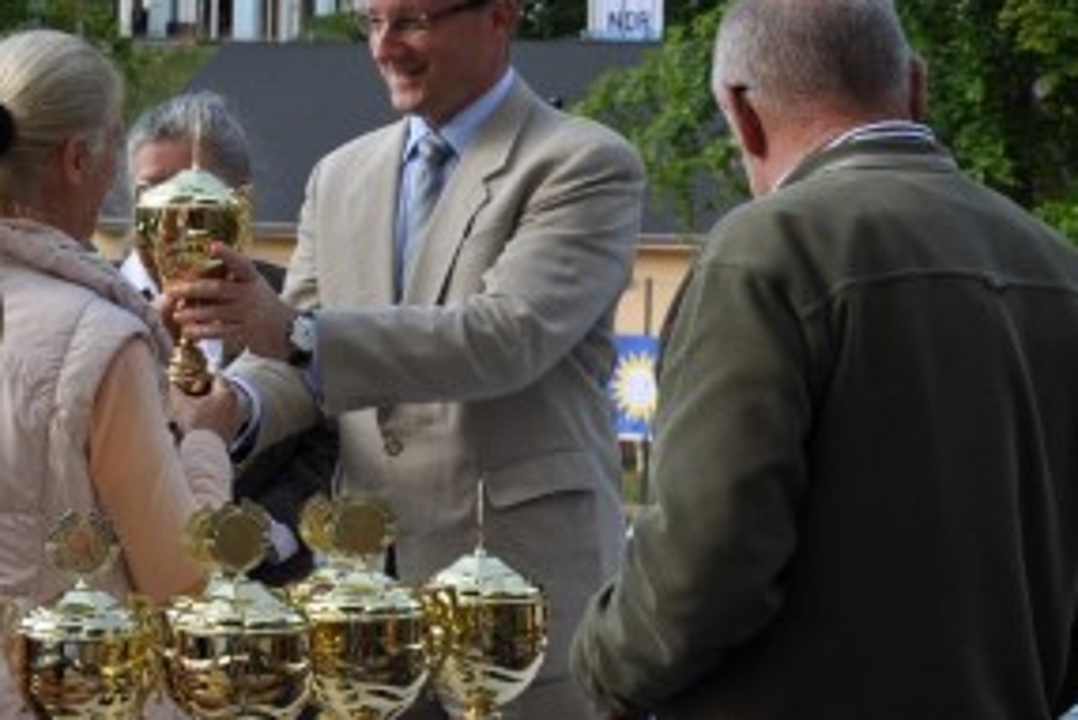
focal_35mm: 107
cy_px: 200
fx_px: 3206
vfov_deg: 12.8
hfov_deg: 18.6
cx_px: 26
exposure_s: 1/200
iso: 200
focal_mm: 34
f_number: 7.1
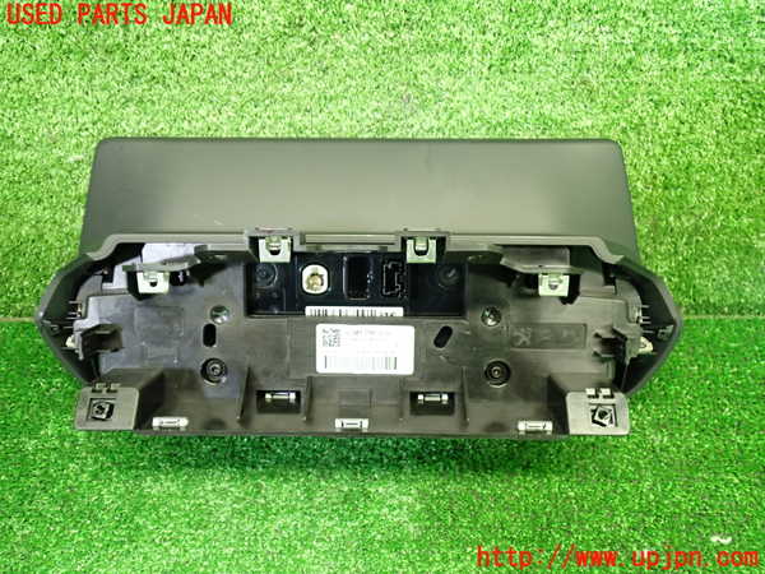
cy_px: 287
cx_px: 382
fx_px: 663
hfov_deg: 60.0
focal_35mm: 30
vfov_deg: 46.8
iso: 500
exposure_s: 1/30
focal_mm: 5.4
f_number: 2.3
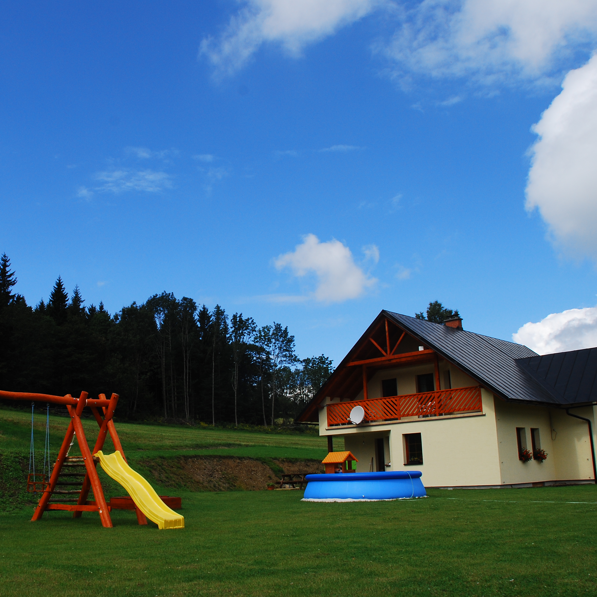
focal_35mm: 35
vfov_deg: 47.2
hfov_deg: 46.5
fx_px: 683
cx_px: 200
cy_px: 301
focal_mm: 18
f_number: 10
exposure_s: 1/400
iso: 200
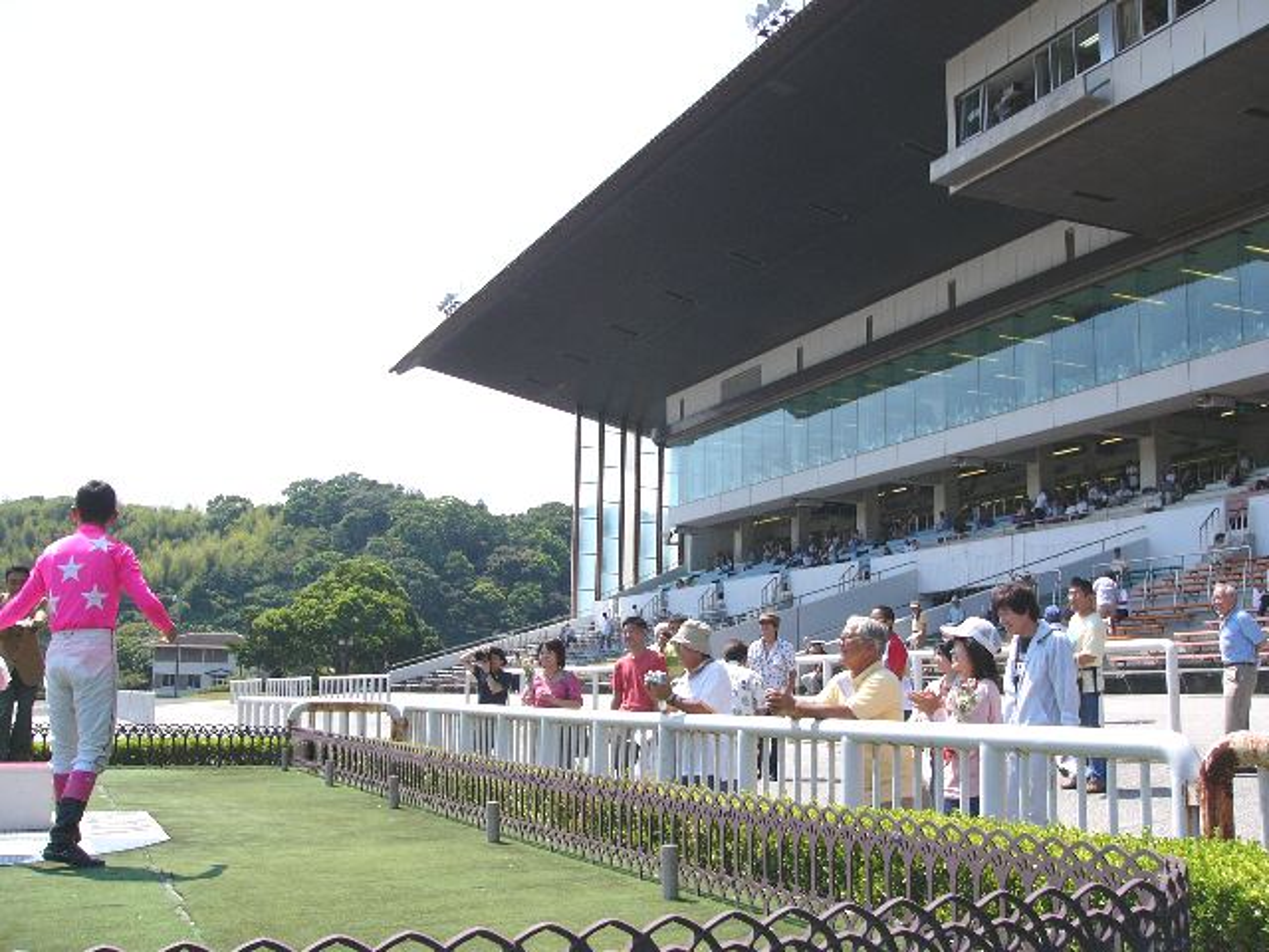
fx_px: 1393
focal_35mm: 38
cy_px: 476
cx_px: 634
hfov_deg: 49.0
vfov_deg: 37.7
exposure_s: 1/500
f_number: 4.6
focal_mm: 6.4
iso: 50
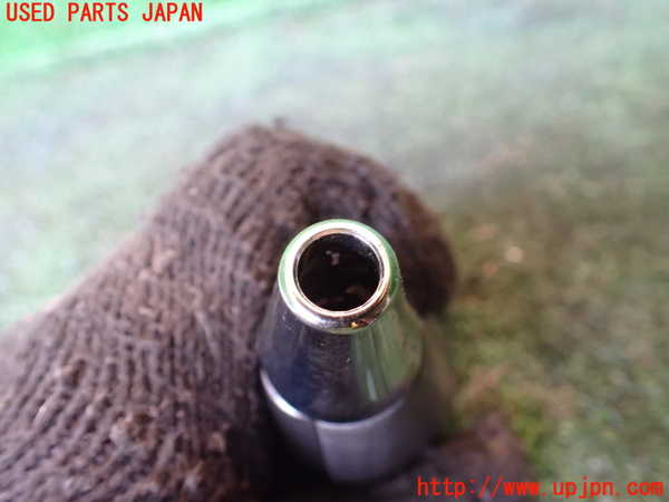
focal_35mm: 30
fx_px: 580
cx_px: 334
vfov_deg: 46.8
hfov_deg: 60.0
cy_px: 251
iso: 1250
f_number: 2.3
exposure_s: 1/30
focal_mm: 5.4
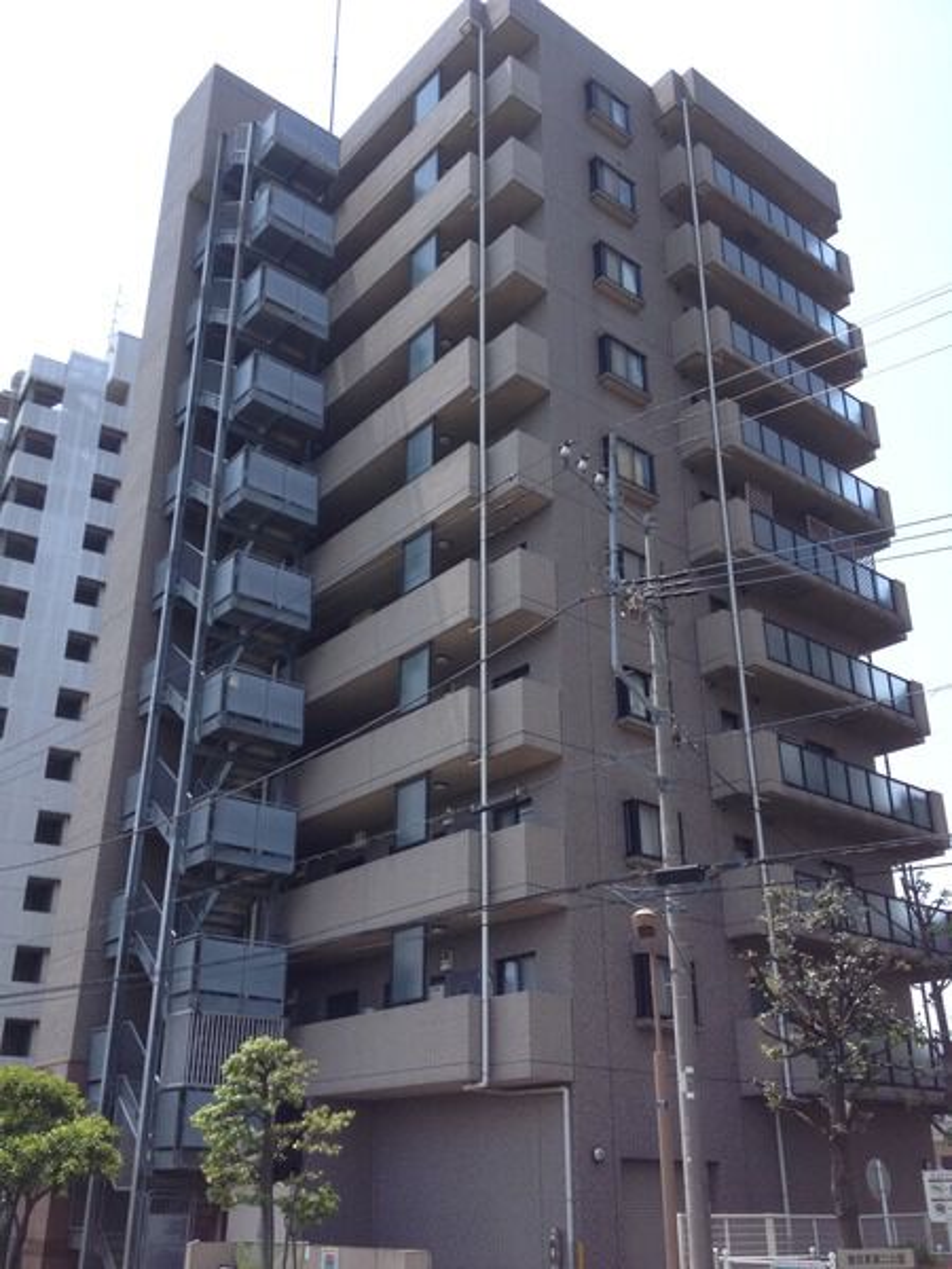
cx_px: 476
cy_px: 634
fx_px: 1283
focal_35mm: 35
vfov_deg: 52.6
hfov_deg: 40.7
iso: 50
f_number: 2.4
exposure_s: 1/905
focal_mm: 4.28
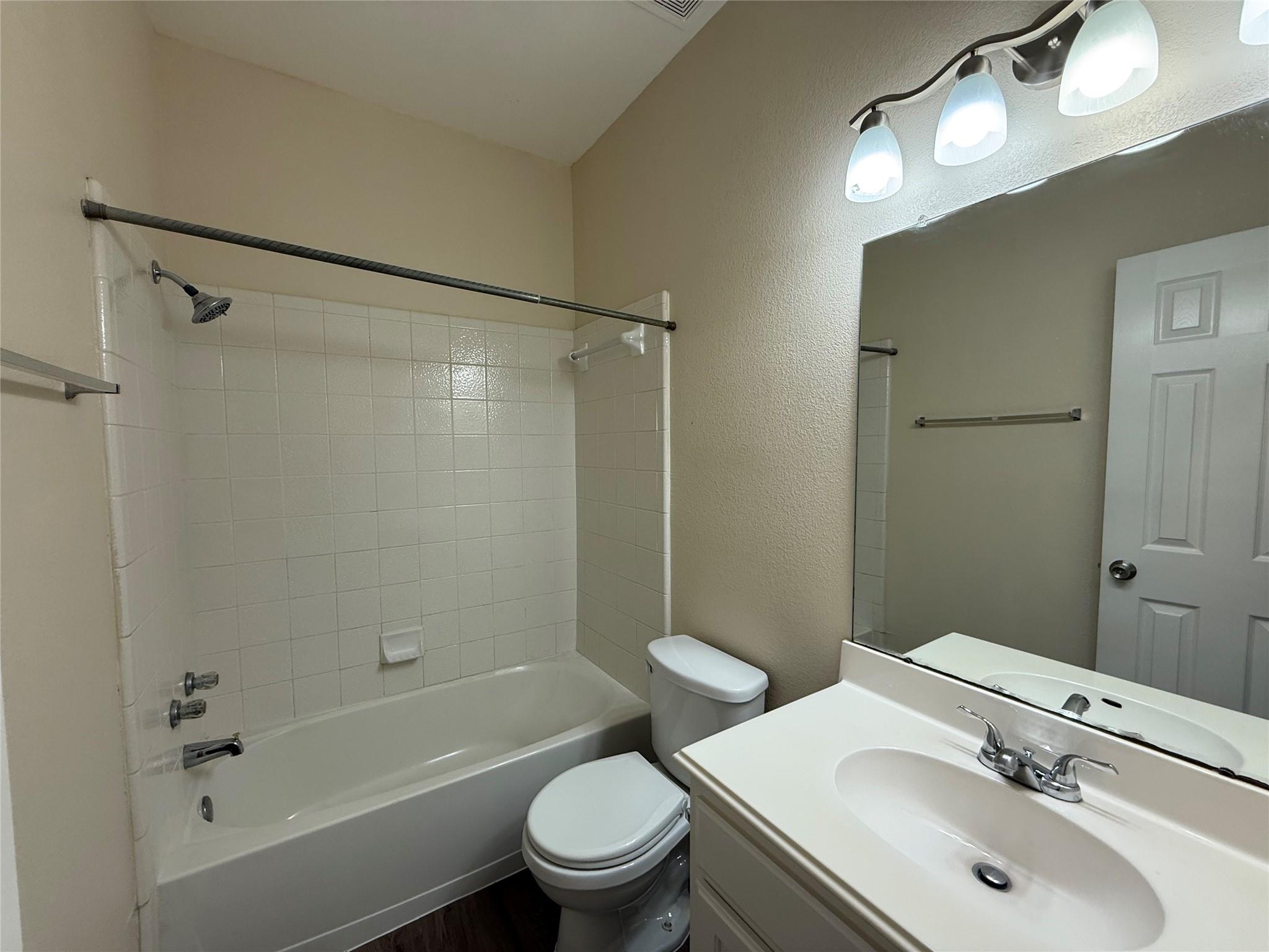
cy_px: 476
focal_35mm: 14
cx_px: 634
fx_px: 513
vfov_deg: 85.7
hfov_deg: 102.1
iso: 100
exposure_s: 1/120
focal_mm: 2.22
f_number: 2.2
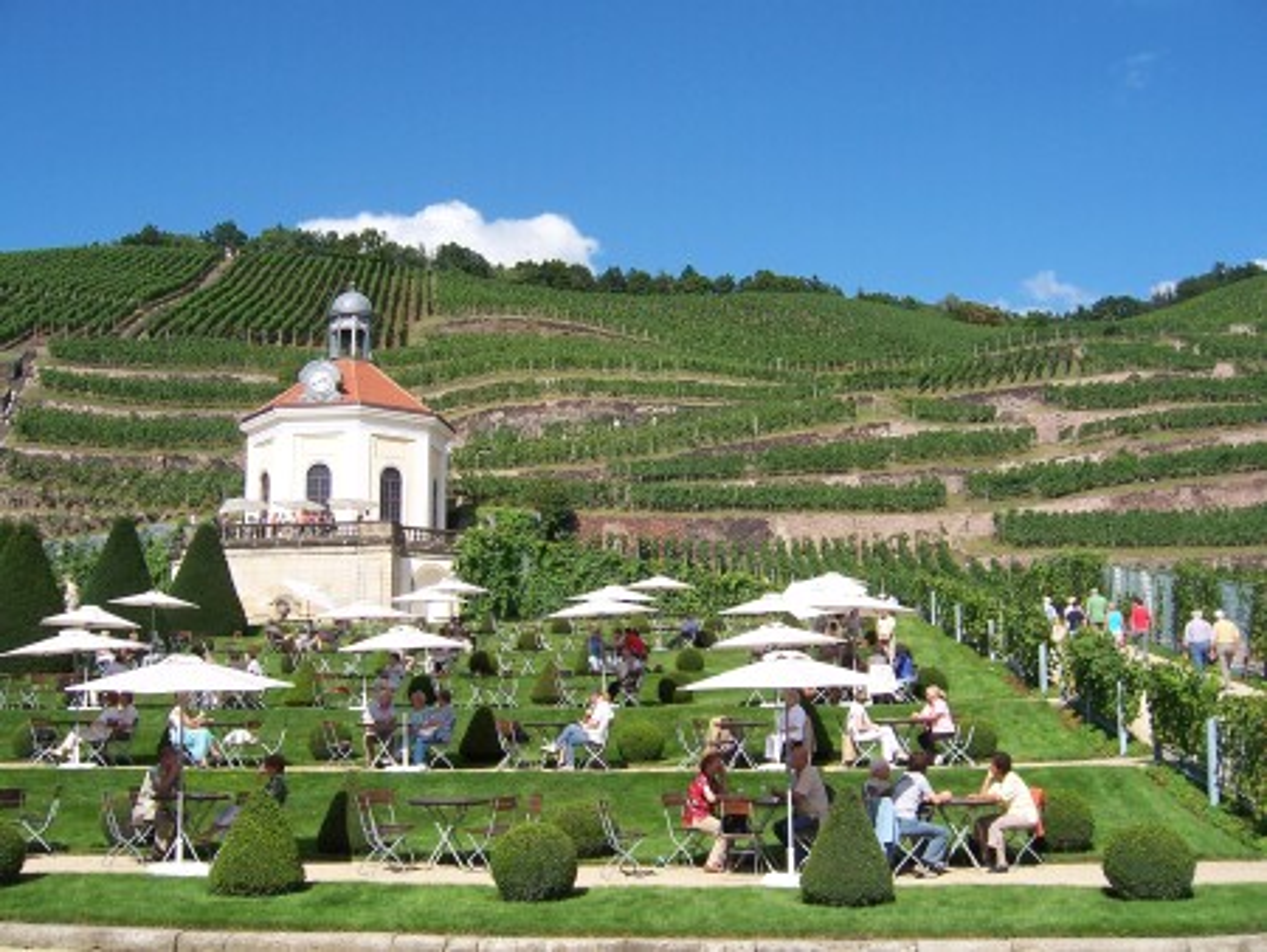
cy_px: 476
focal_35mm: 36
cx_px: 634
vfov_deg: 39.7
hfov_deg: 51.3
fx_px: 1318
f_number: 4.5
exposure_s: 1/500
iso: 80
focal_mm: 6.2
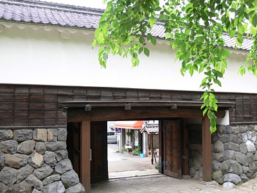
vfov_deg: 40.7
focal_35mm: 35
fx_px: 260
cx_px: 128
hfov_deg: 52.6
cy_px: 96
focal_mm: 7.4
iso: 80
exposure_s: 1/60
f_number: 4
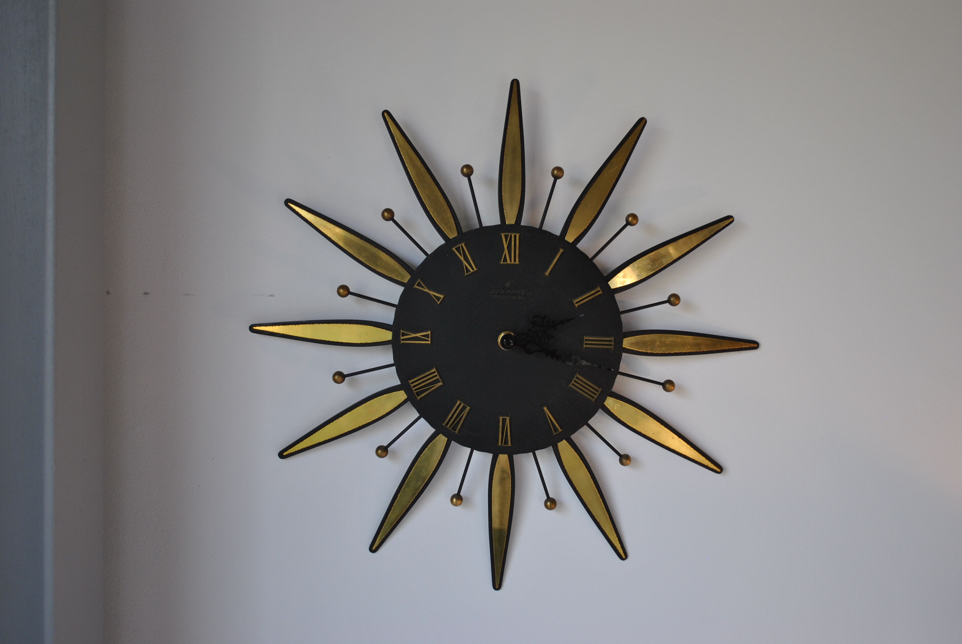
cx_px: 481
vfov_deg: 30.9
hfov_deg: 44.9
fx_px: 1164
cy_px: 322
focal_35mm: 44
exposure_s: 1/60
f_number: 4.5
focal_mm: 29
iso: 200
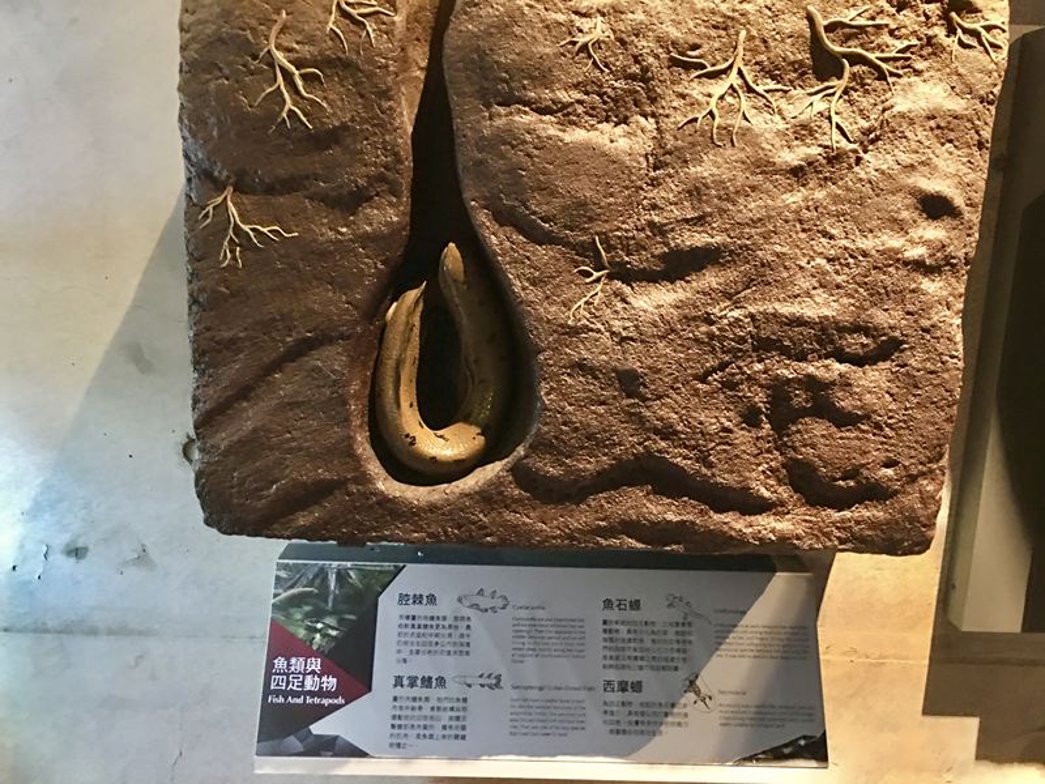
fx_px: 875
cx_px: 522
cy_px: 392
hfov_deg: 61.7
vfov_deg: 48.2
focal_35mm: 29
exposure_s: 1/4
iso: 100
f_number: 2.2
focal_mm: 4.15
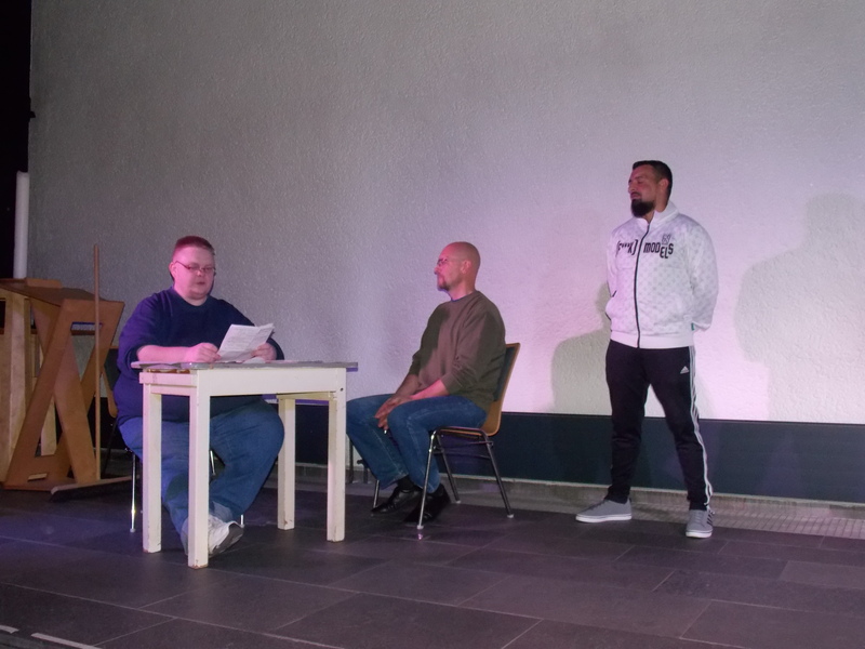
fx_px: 850
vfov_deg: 41.8
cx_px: 432
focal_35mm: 34
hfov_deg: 54.0
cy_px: 324
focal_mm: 6.1
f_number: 3.4
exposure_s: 1/30
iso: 320
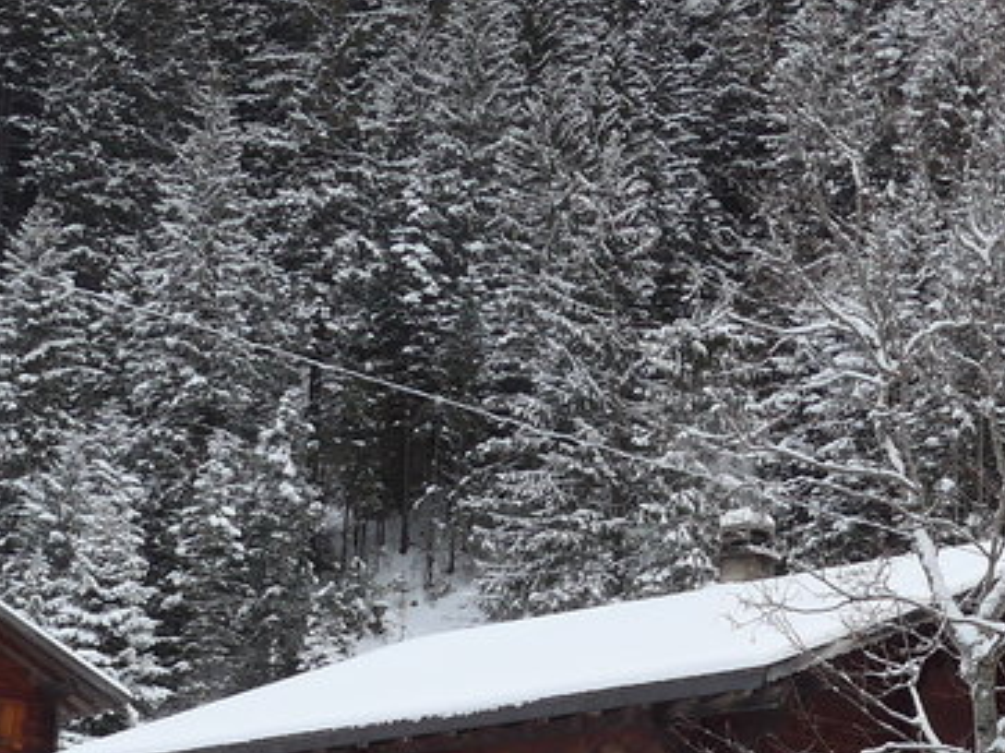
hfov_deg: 20.3
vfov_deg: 15.0
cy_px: 828
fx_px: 2786
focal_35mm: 96
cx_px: 753
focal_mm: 6
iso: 80
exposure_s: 1/1000
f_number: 2.8
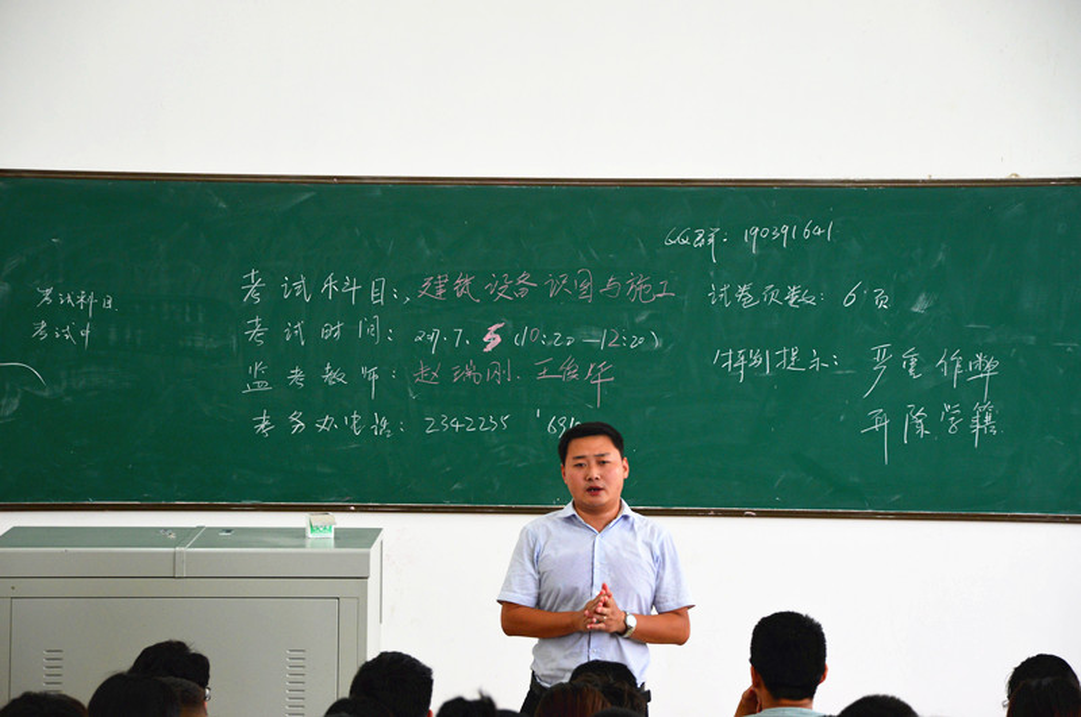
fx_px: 4723
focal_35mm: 158
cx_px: 540
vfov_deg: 8.7
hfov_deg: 13.1
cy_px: 358
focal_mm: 105
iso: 400
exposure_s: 1/30
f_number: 7.1
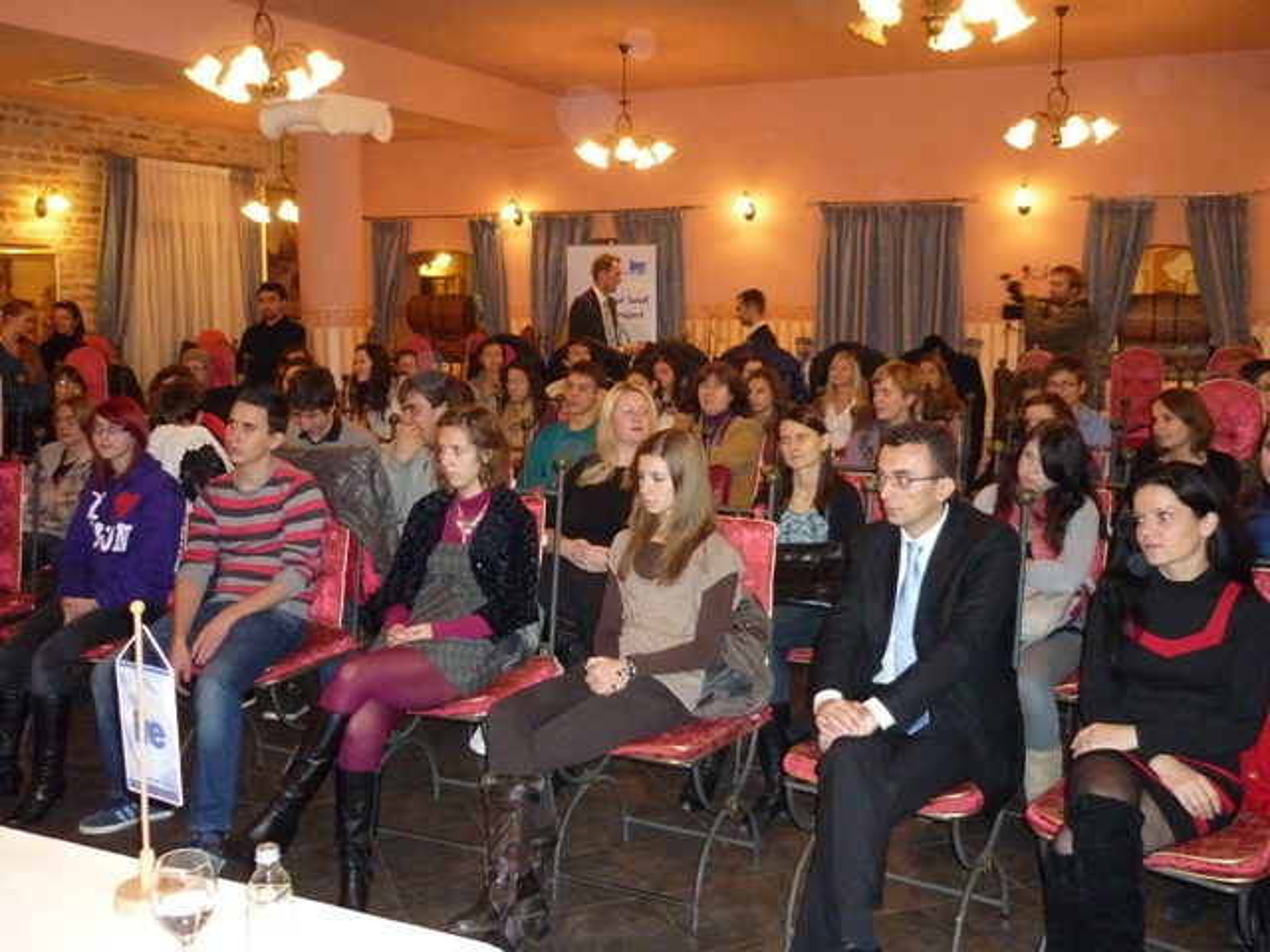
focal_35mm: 33
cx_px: 635
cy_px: 476
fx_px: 1211
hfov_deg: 55.4
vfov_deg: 42.9
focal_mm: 5.5
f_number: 2.8
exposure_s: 1/30
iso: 640
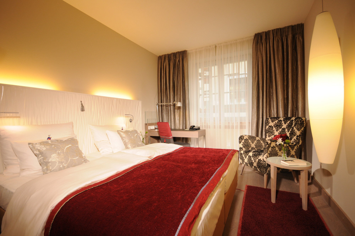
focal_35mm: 16
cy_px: 118
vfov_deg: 71.9
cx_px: 178
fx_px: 162
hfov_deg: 95.1
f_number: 5.6
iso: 320
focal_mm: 11
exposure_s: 1/30
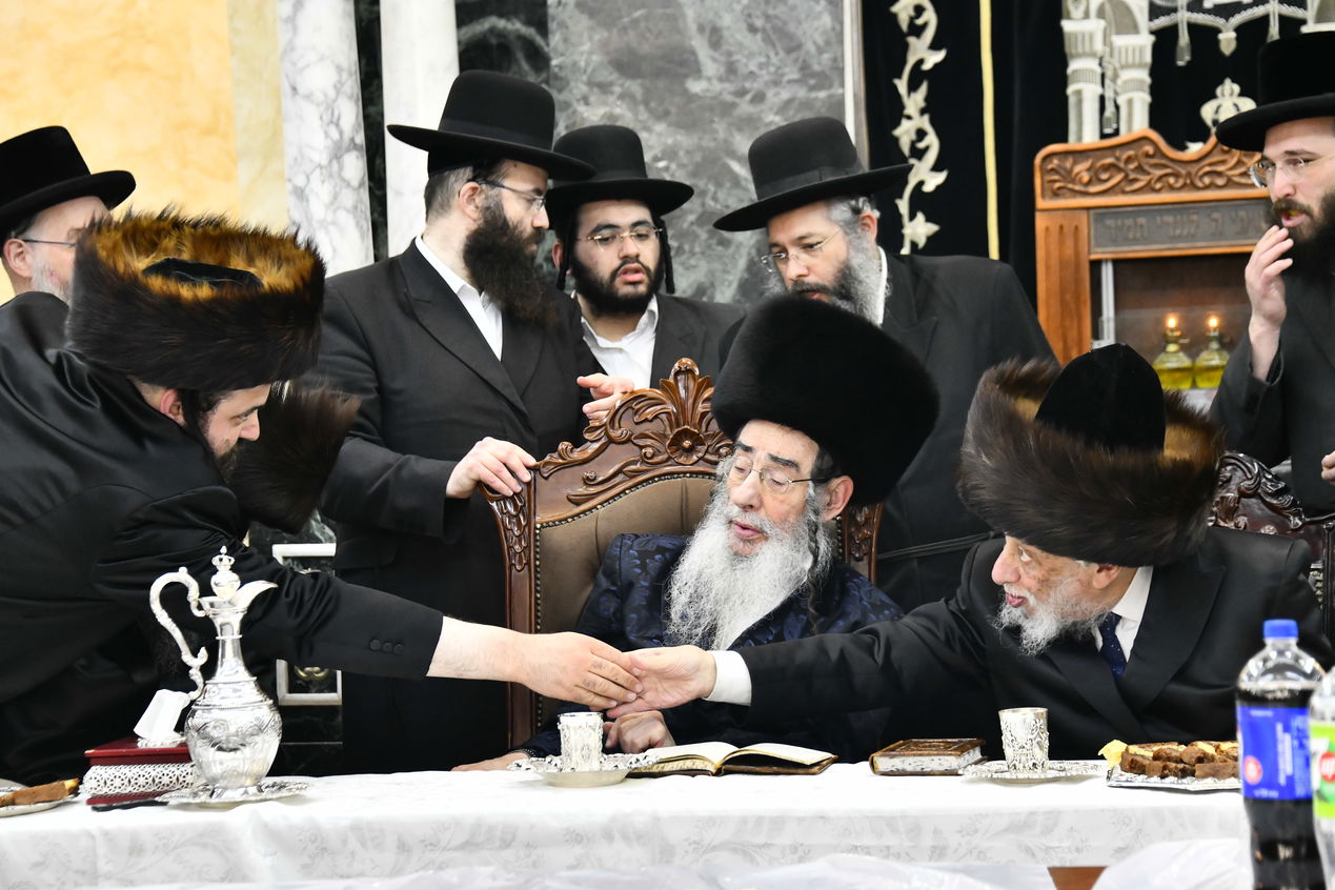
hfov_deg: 16.0
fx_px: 4746
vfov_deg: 10.7
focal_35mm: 128
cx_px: 677
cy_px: 456
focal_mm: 116
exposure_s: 1/200
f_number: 5.6
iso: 1600
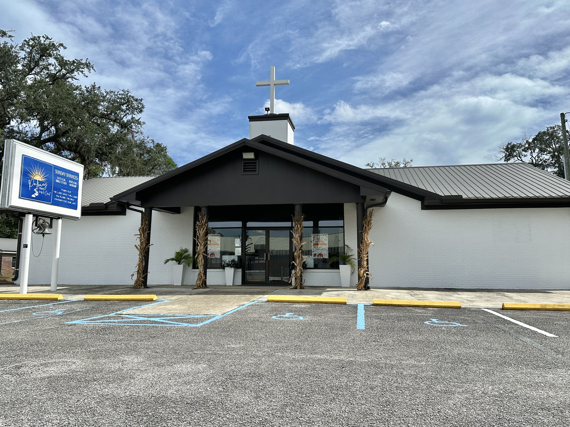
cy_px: 214
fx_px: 395
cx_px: 285
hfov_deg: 71.6
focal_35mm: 24
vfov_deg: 56.8
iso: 80
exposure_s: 1/7042
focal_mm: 6.86
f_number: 1.78
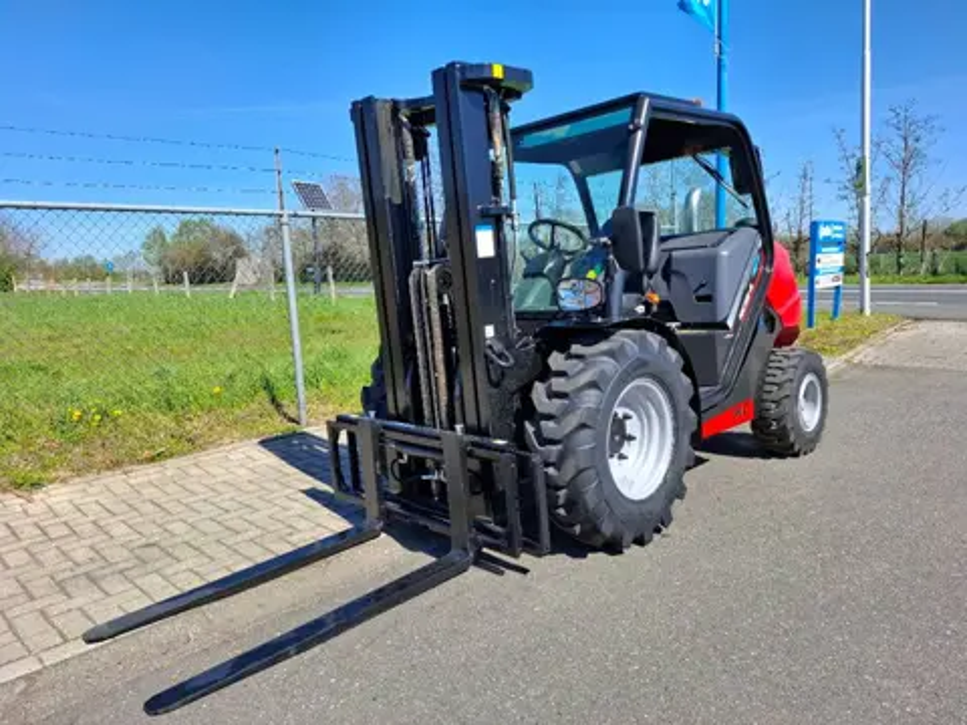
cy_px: 362
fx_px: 643
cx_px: 484
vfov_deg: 58.9
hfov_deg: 73.9
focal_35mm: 23
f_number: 1.8
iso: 50
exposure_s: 1/1389
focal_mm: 5.54
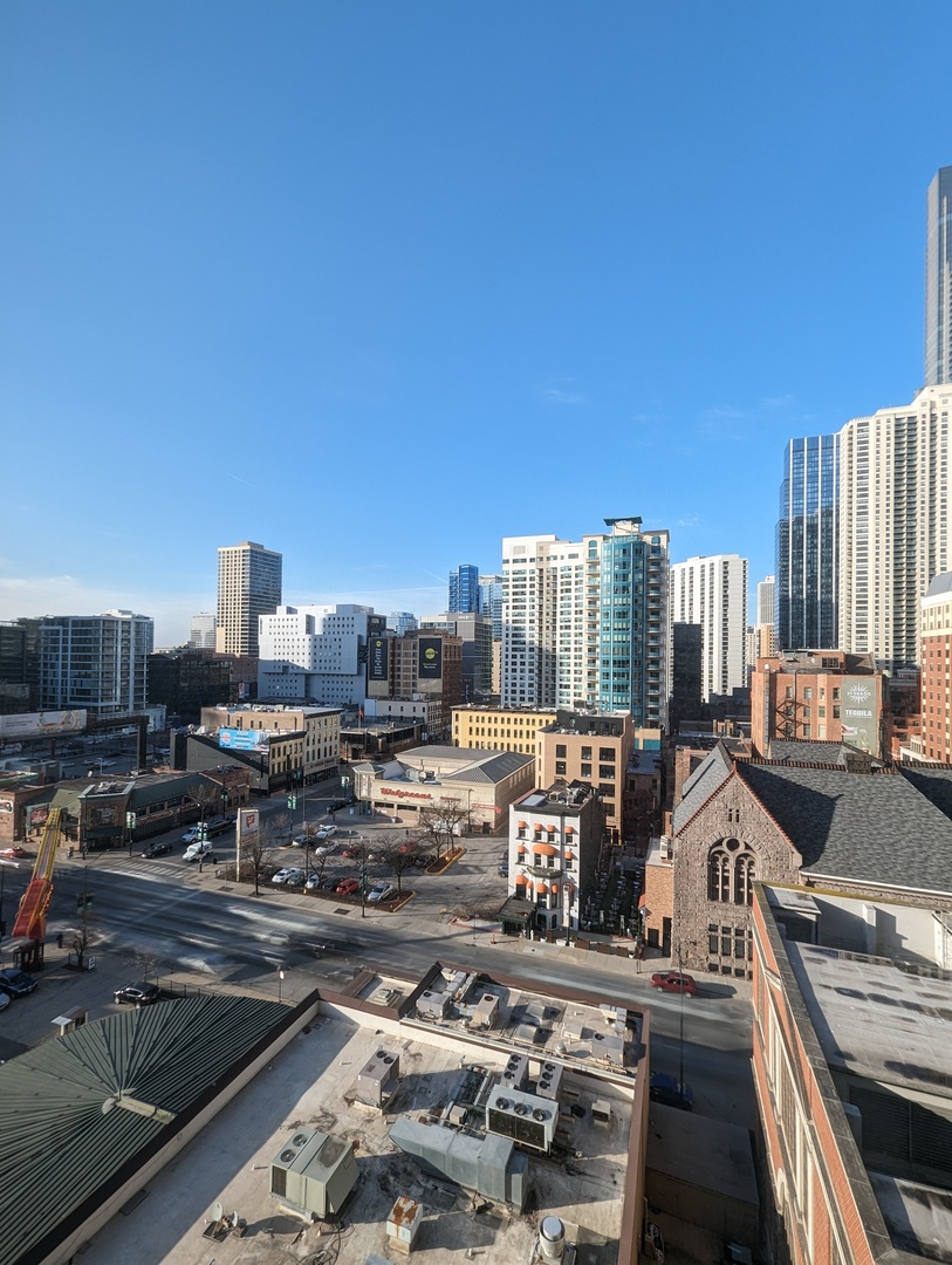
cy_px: 632
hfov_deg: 90.1
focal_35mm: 13
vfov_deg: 106.1
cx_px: 476
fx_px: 476
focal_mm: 1.95
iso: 47
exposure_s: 1/584
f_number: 2.2
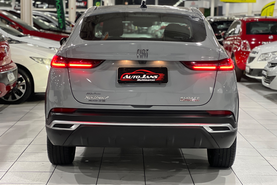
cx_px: 138
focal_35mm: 81
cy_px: 85
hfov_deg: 25.1
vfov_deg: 16.9
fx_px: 623
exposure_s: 1/30
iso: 400
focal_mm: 9
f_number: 2.8
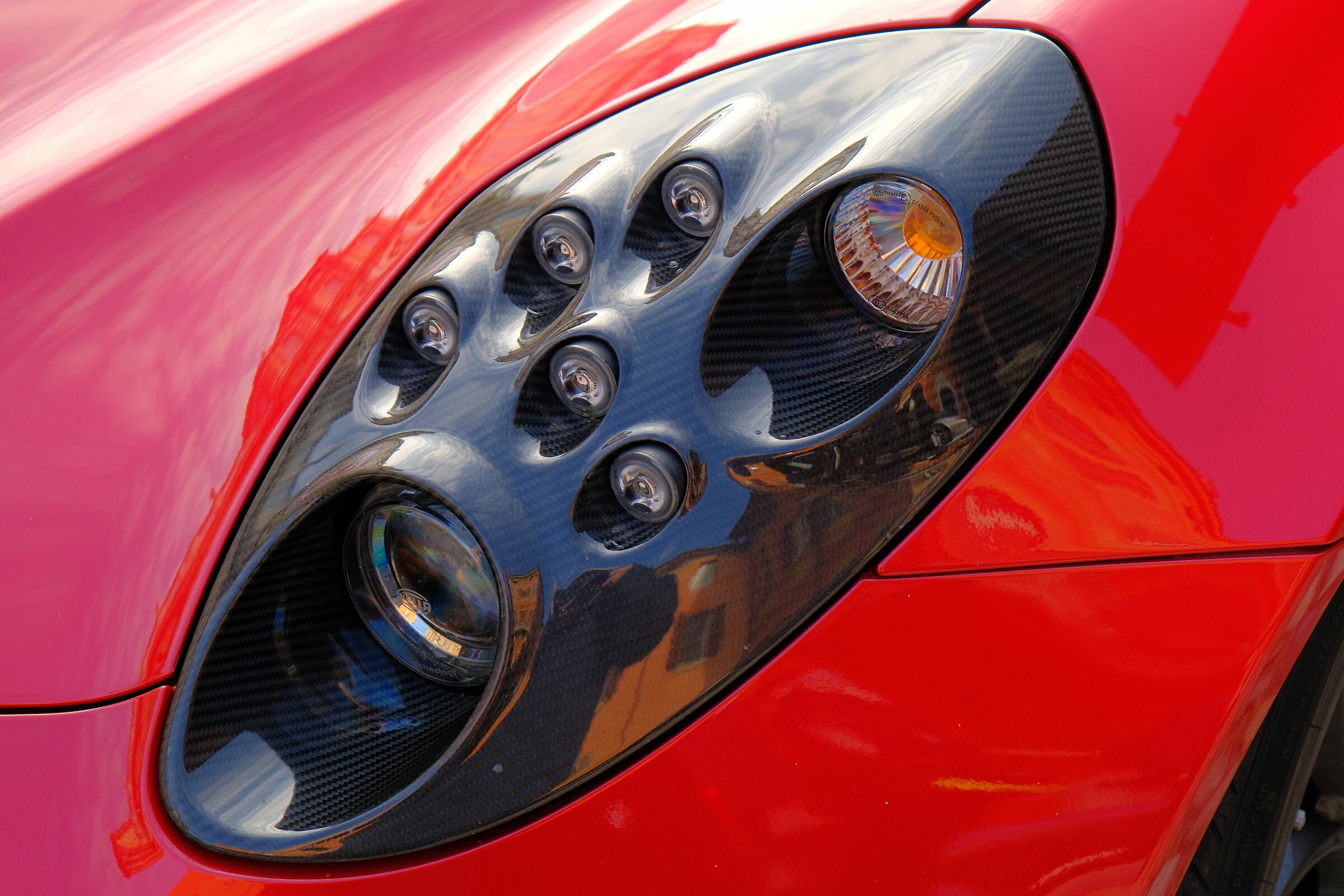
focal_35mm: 88
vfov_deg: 15.5
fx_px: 3285
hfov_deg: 23.1
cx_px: 672
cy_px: 448
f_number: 5
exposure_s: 1/120
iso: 320
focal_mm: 58.6
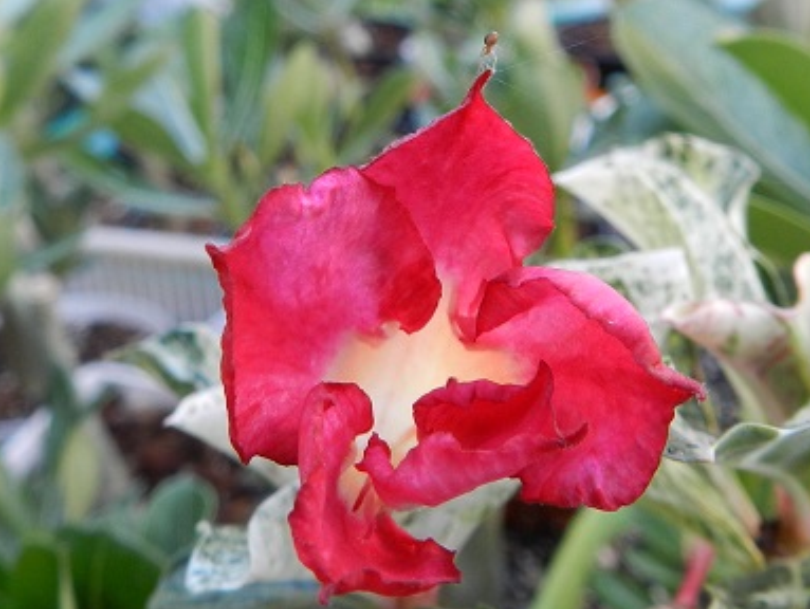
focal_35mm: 24
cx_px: 412
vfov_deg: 56.9
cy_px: 313
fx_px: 562
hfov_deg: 71.5
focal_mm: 4
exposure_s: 1/60
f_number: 3.4
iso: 160
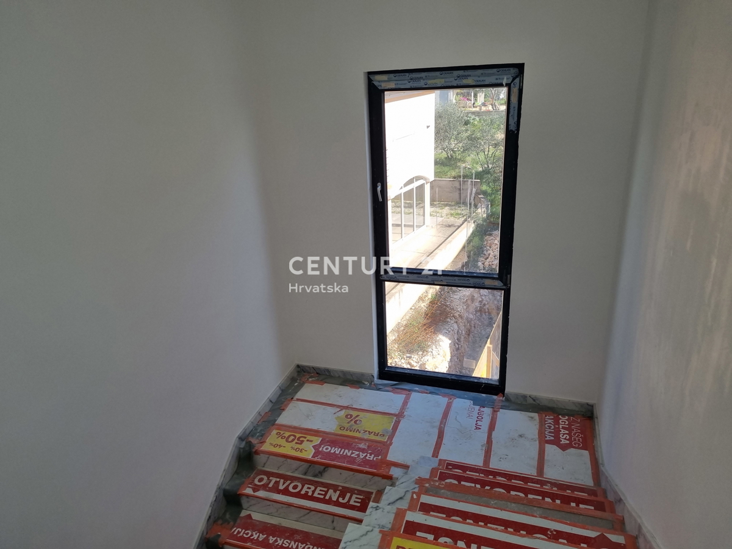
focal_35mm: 26
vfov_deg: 53.1
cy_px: 274
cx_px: 366
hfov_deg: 67.3
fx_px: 550
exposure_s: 1/410
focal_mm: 5.4
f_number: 1.8
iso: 50
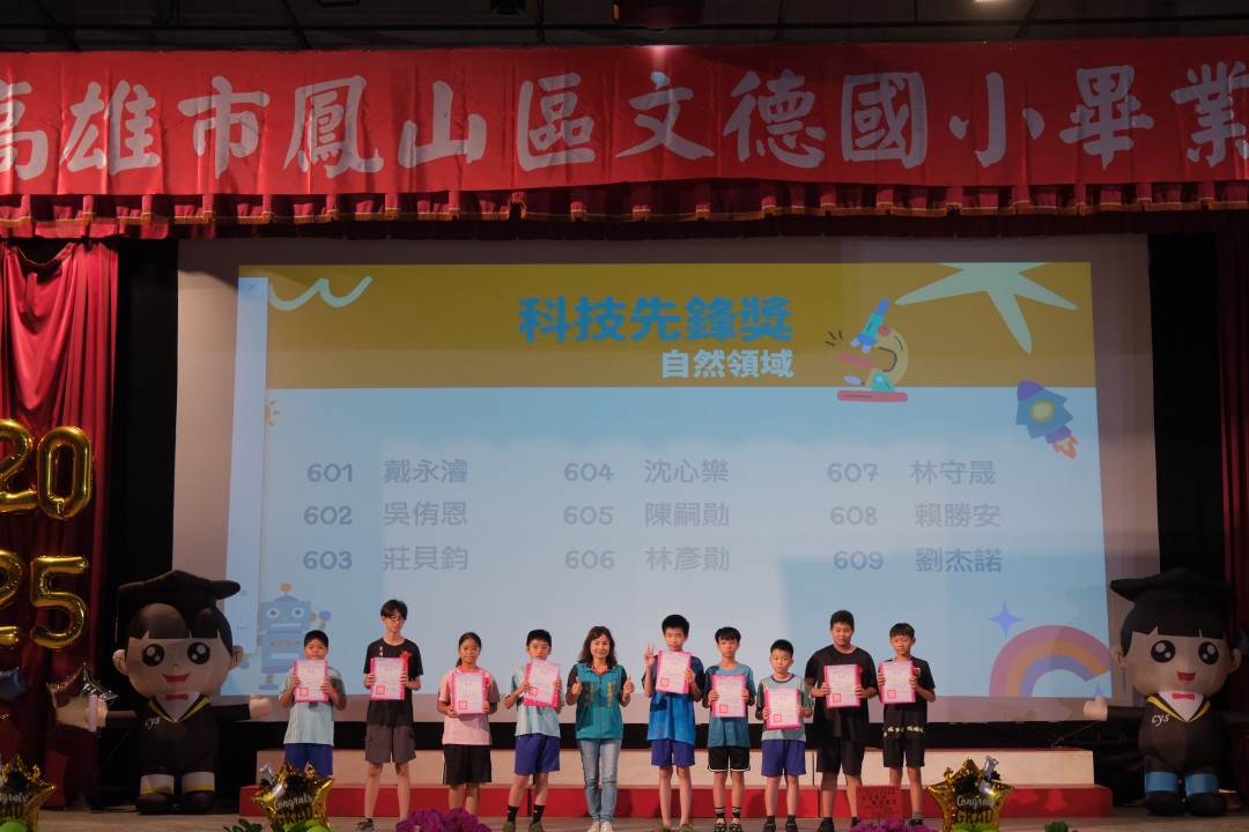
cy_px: 416
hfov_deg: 39.6
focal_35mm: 50
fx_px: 1735
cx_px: 624
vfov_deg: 27.0
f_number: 2.8
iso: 640
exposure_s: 1/60
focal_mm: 33.2
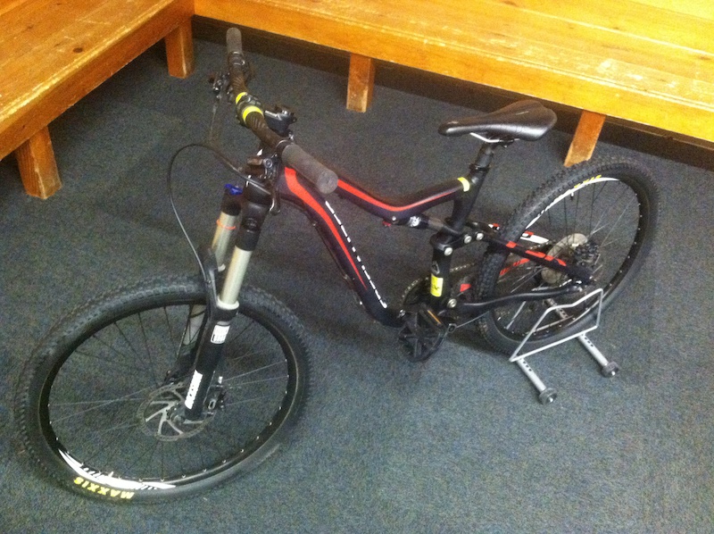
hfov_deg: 52.7
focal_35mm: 35
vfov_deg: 40.6
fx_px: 721
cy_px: 267
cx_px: 357
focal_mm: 3.85
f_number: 2.8
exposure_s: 1/15
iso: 1000
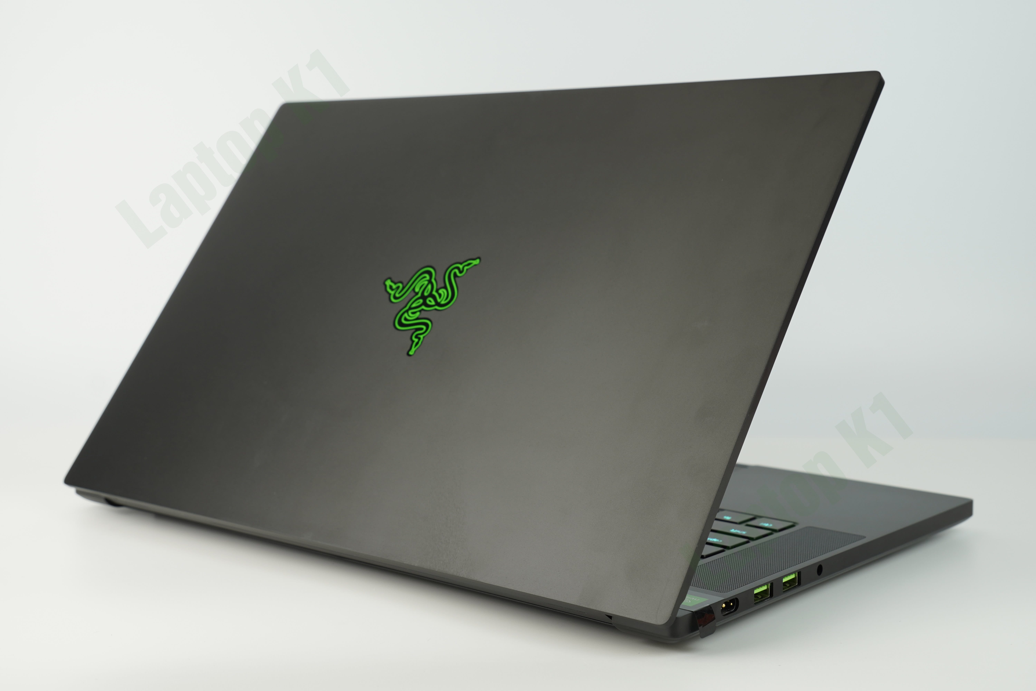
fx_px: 1424
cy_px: 346
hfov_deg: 40.0
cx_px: 518
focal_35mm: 50
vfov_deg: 27.3
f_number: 7.1
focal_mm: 33
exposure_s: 1/20
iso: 100
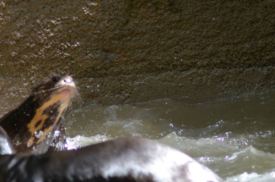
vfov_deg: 2.5
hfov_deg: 3.7
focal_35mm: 558
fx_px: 4255
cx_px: 202
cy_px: 78
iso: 900
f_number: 4.5
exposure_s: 1/500
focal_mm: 180
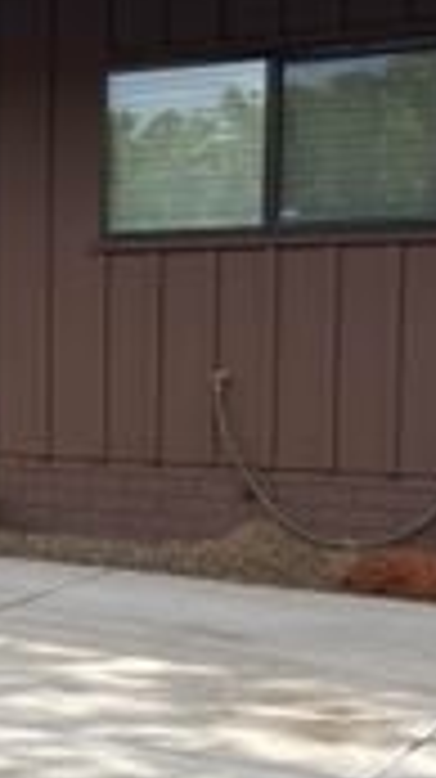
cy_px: 447
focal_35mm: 82
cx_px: -144
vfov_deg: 25.9
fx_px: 1689
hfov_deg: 14.1
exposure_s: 1/1706
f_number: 1.6
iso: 50
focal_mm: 5.96
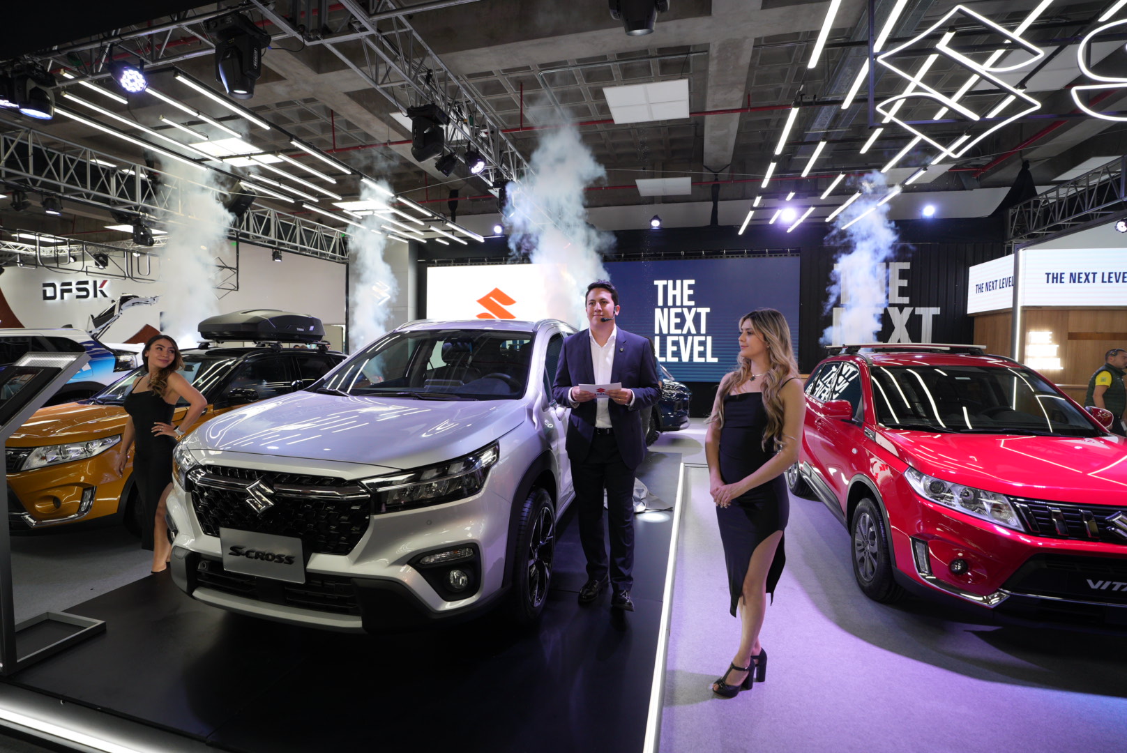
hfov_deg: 96.7
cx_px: 564
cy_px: 376
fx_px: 501
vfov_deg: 73.8
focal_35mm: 16
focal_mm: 16
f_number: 3.2
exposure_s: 1/250
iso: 800
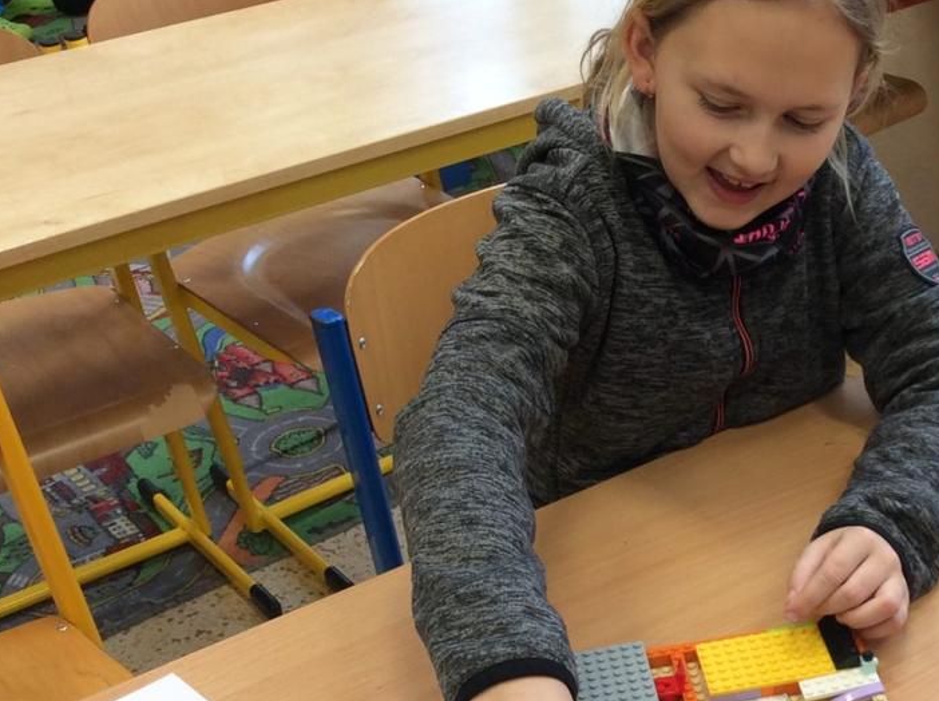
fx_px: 1652
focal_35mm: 61
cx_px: 800
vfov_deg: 23.8
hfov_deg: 30.7
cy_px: 494
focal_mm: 3.3
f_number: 2.4
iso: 40
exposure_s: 1/50
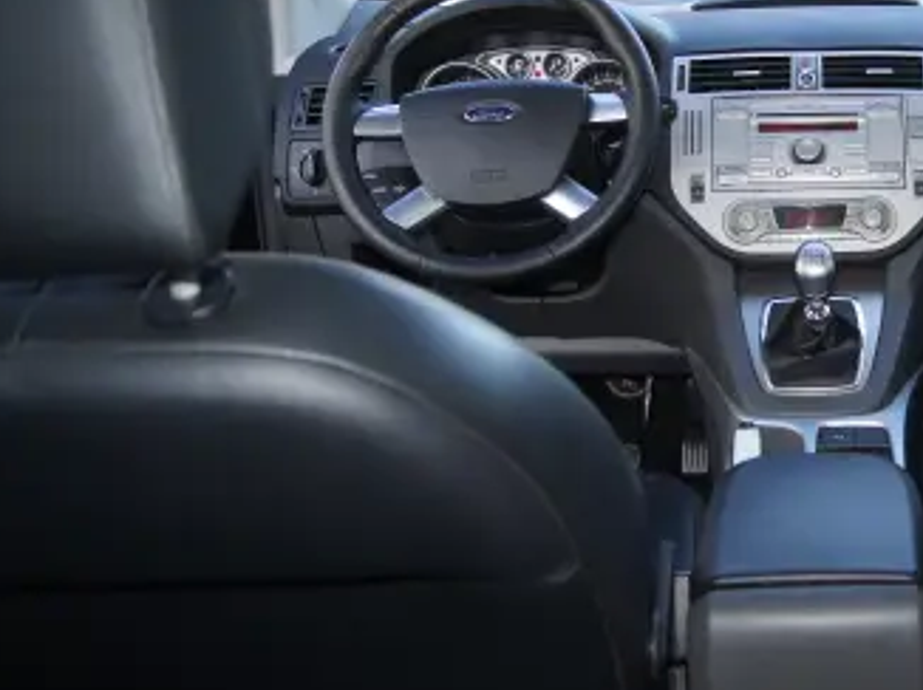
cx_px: 861
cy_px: 204
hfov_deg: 35.0
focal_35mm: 51
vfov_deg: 28.2
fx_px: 1359
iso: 100
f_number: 3.5
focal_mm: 18
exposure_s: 1/60
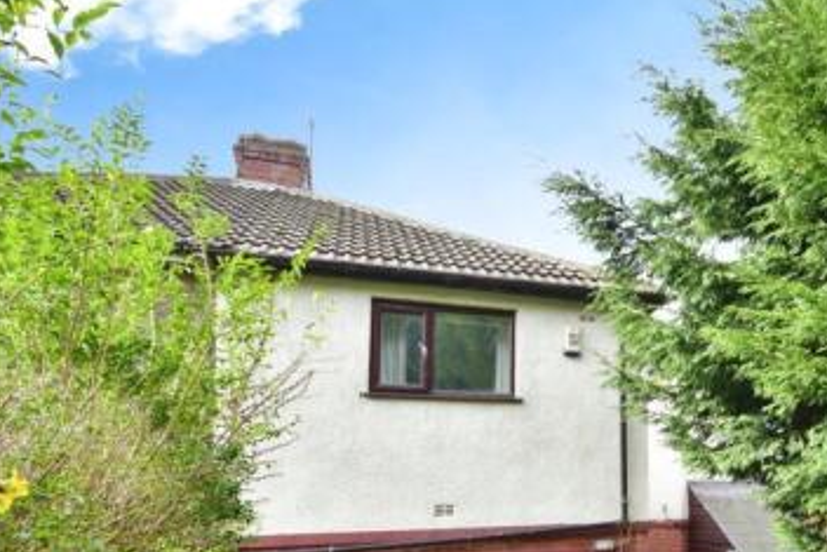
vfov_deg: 46.7
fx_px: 597
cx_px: 557
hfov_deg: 67.3
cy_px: 450
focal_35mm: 26
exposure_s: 1/180
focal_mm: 14
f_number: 6.7
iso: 400
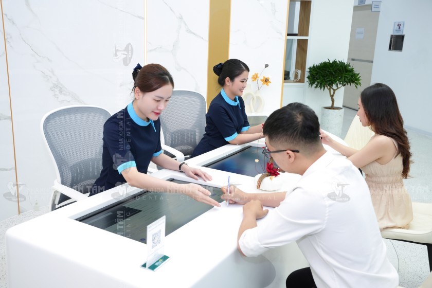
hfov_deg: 52.3
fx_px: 440
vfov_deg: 36.2
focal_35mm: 37
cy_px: 144
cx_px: 216
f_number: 5.6
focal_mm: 36.7
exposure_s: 1/125
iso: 640
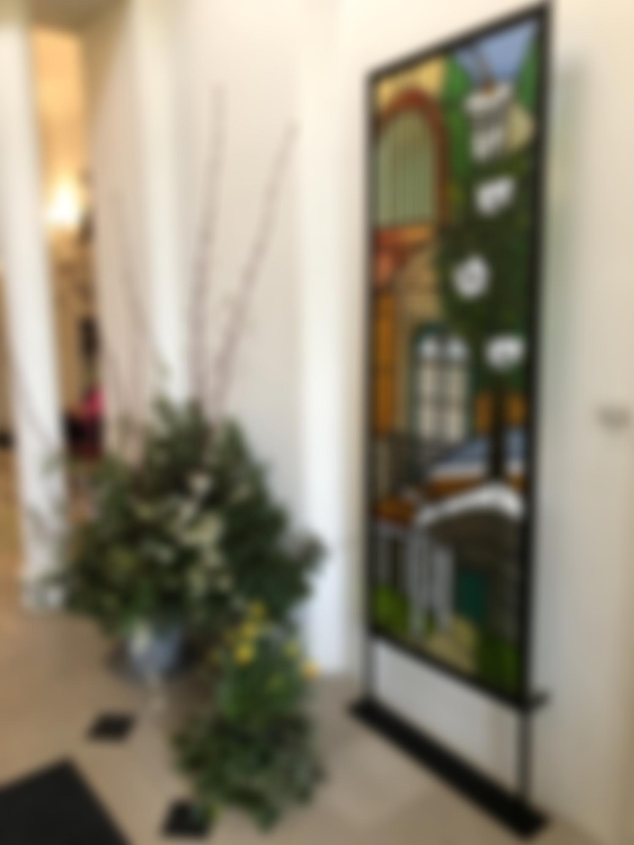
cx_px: 317
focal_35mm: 28
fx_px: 684
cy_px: 422
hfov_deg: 49.7
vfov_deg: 63.4
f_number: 1.8
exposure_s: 1/17
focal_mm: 3.99
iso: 80
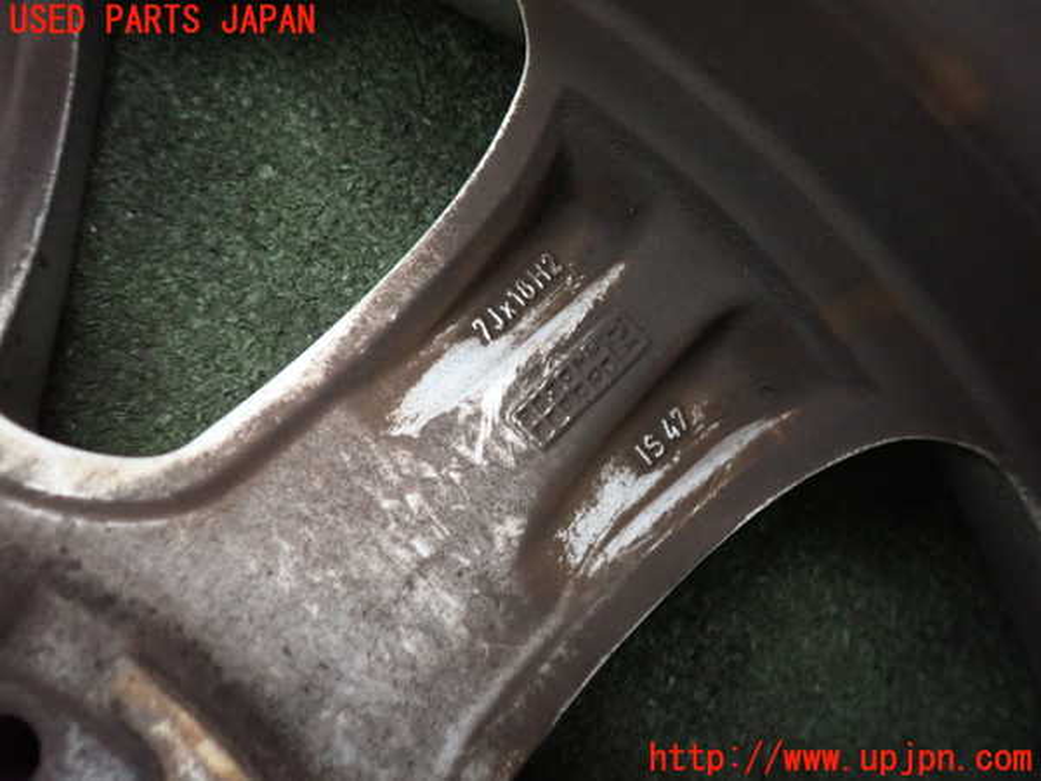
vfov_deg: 54.9
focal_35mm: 25
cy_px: 390
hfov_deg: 69.4
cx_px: 520
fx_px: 752
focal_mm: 4.5
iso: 800
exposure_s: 1/20
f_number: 2
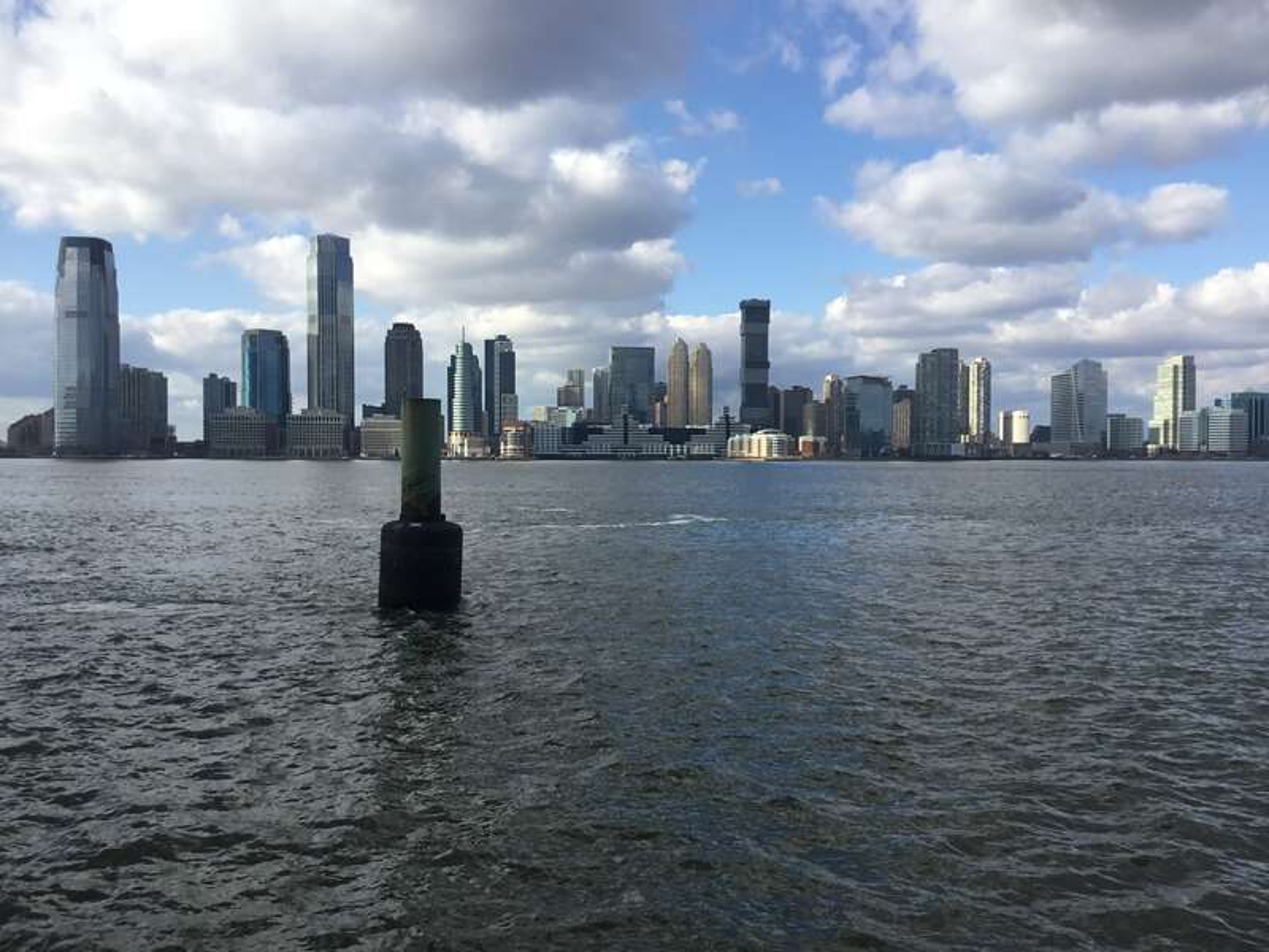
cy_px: 476
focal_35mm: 31
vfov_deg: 45.4
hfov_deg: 58.4
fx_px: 1136
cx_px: 634
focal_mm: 3.3
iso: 25
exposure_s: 1/1148
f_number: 2.4
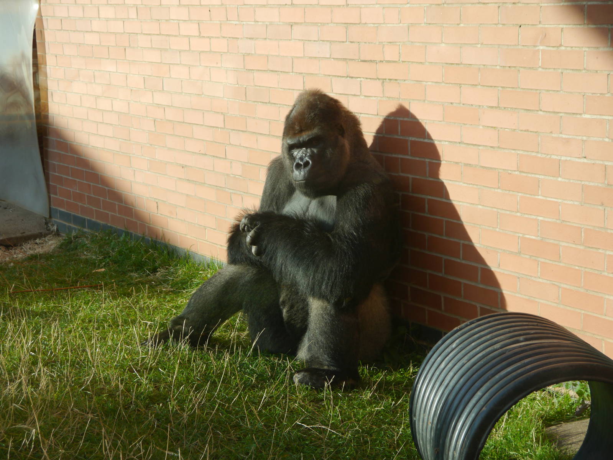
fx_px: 1488
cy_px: 230
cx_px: 306
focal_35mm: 84
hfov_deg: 23.3
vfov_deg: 17.6
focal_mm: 42
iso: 160
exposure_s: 1/160
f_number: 6.3
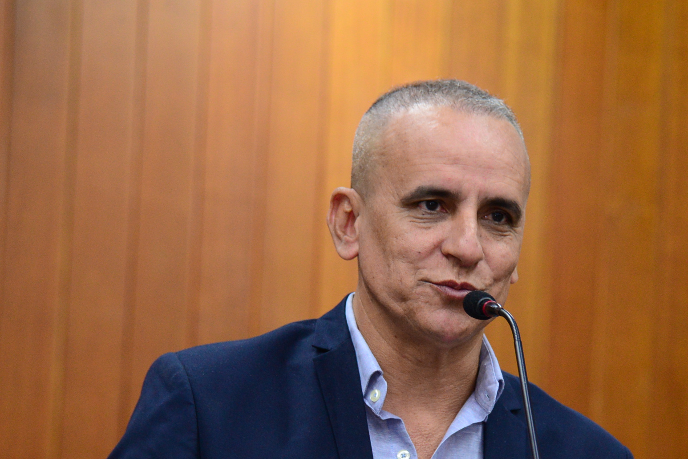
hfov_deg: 9.4
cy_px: 390
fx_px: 4166
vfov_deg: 6.3
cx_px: 435
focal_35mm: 218
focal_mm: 112
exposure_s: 1/60
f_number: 4
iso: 2000
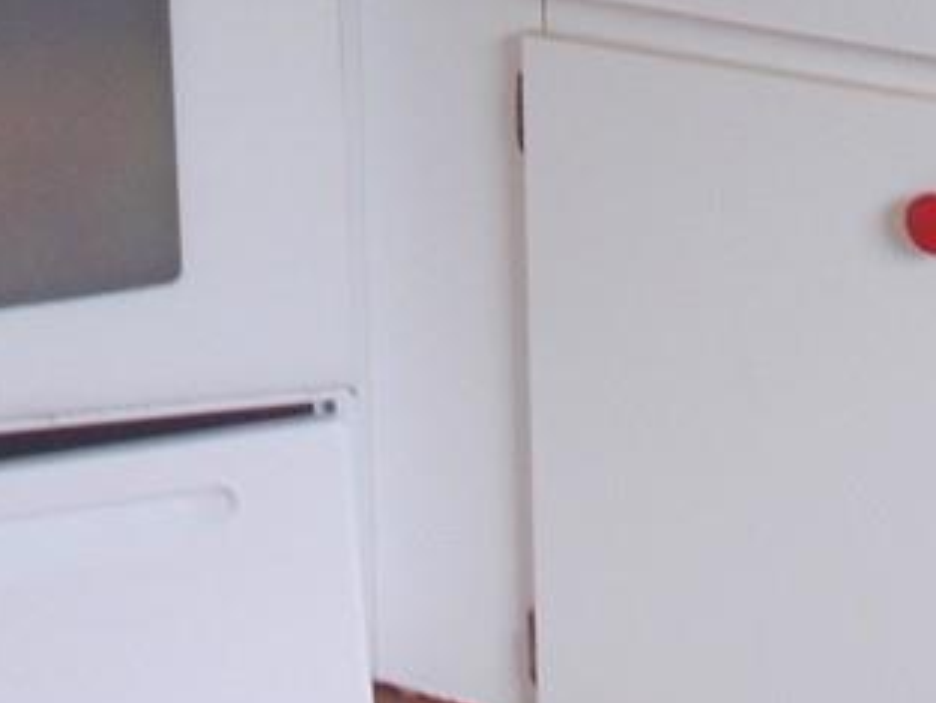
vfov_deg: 10.4
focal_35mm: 133
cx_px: 269
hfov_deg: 14.8
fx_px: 3598
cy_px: -625
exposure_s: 1/30
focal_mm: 4.6
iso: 80
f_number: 3.2
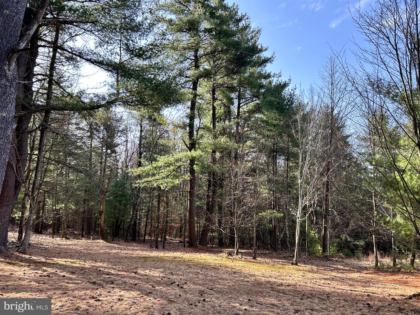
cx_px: 210
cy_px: 158
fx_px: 315
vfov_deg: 53.1
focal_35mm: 26
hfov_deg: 67.3
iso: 50
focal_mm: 5.7
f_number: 1.5
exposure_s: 1/614
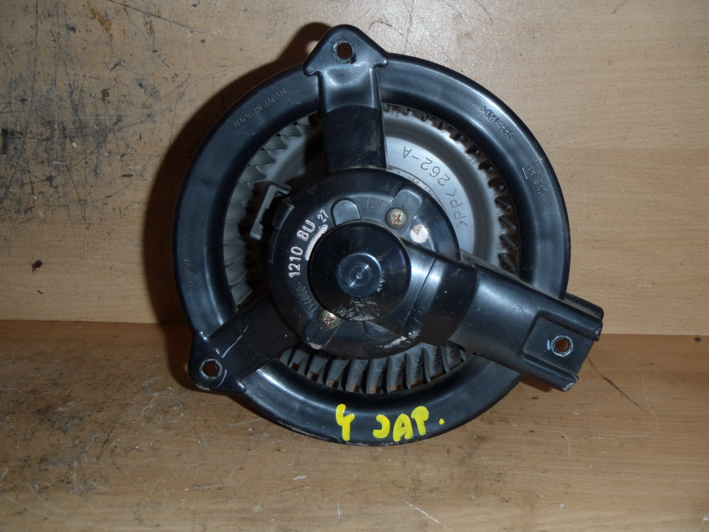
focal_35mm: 38
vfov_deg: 37.7
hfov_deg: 49.0
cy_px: 266
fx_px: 778
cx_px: 354
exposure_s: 1/40
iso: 100
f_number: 4.6
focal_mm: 6.83
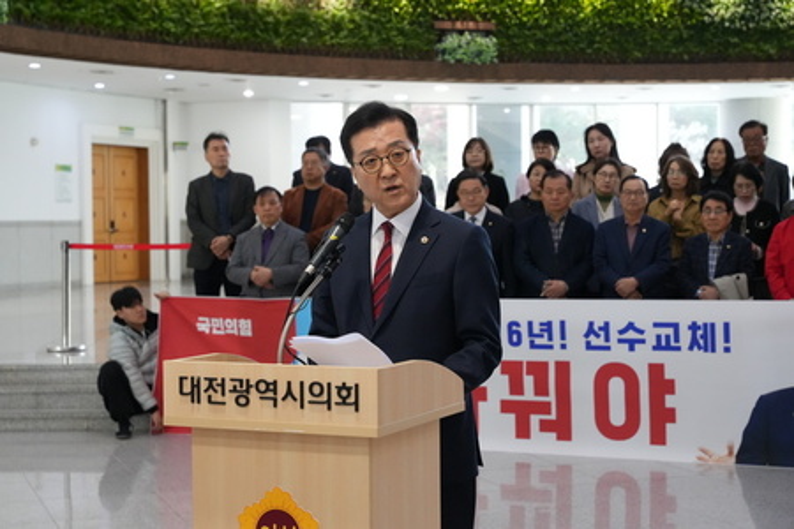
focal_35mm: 67
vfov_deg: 20.3
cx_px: 397
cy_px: 264
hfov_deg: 30.0
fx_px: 1480
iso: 6400
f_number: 6.3
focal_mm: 67.1
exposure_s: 1/125
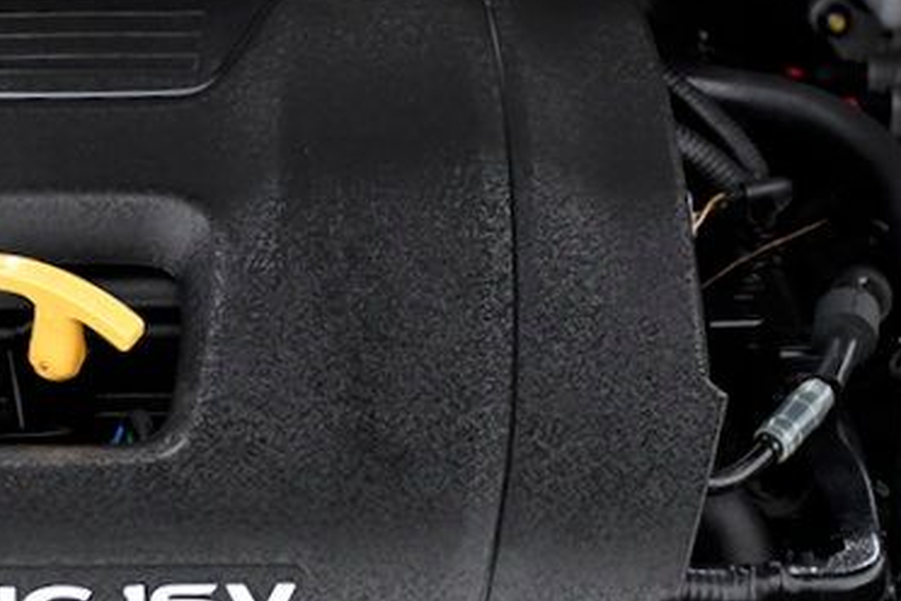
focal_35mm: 99
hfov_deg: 20.6
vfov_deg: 13.7
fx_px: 2478
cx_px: 327
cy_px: 503
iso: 2500
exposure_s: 1/400
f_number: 3.5
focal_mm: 24
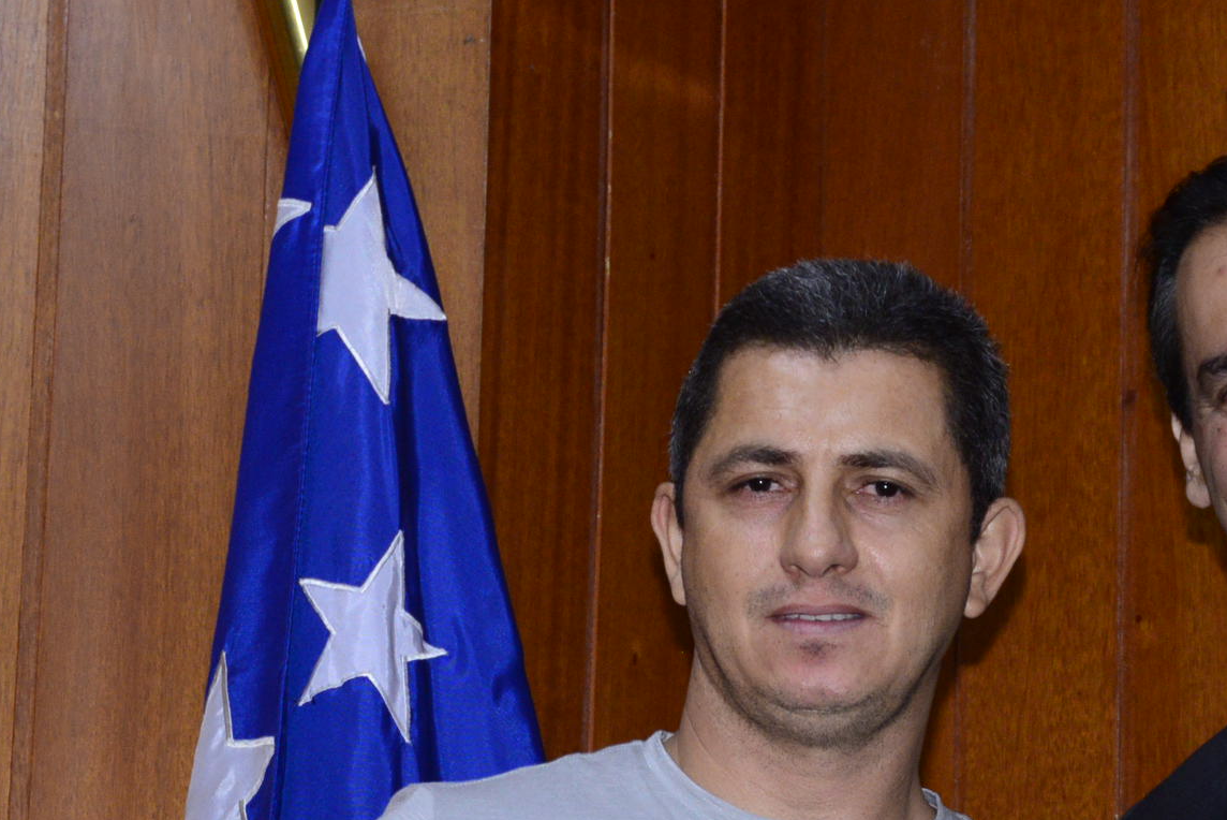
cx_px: 1066
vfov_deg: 8.4
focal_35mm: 163
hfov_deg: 12.5
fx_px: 5558
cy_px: 913
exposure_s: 1/125
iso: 2500
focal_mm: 62
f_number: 6.3
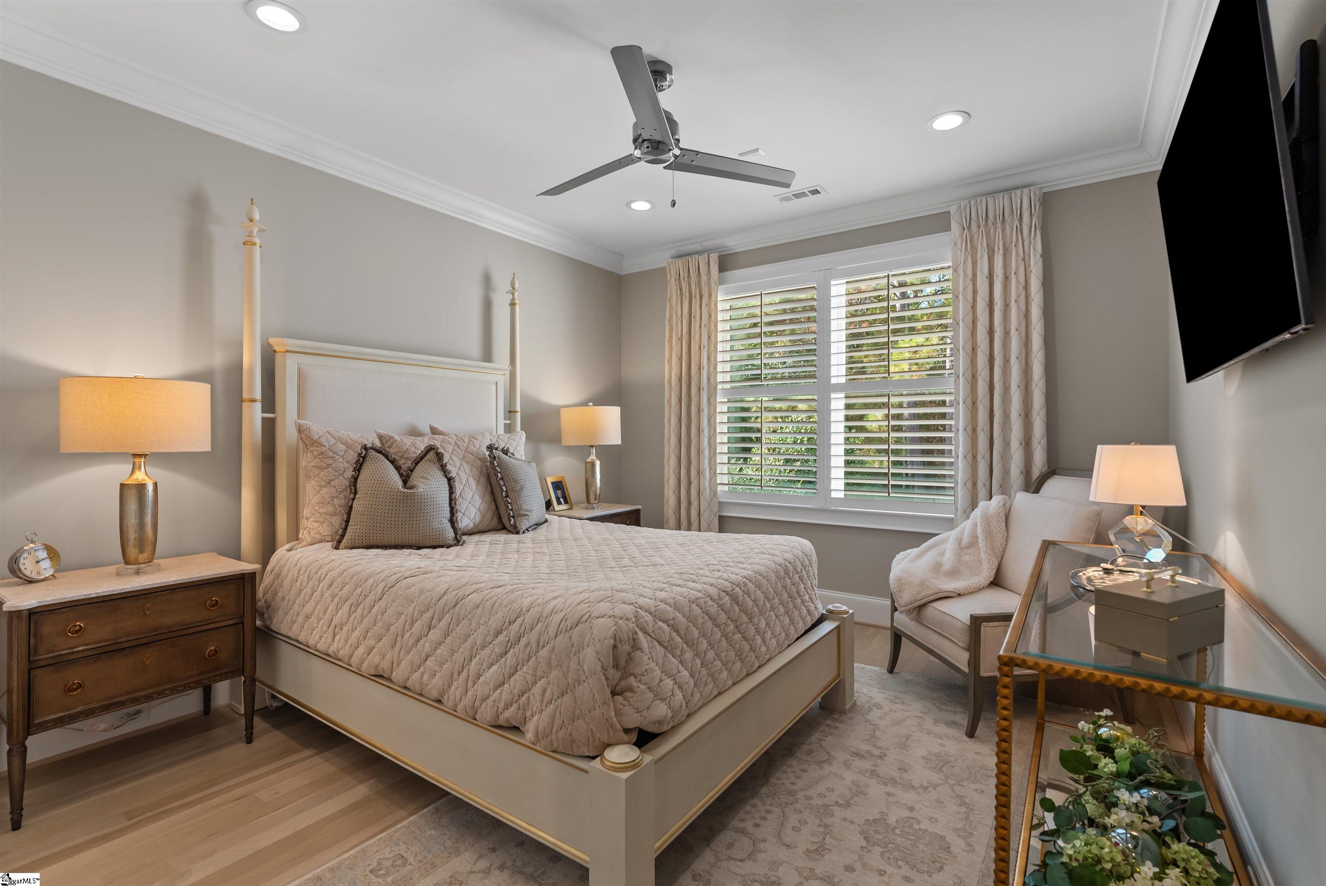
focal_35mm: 16
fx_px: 590
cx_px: 663
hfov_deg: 96.7
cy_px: 443
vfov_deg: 73.8
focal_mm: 16
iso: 250
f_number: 8
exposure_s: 1/8
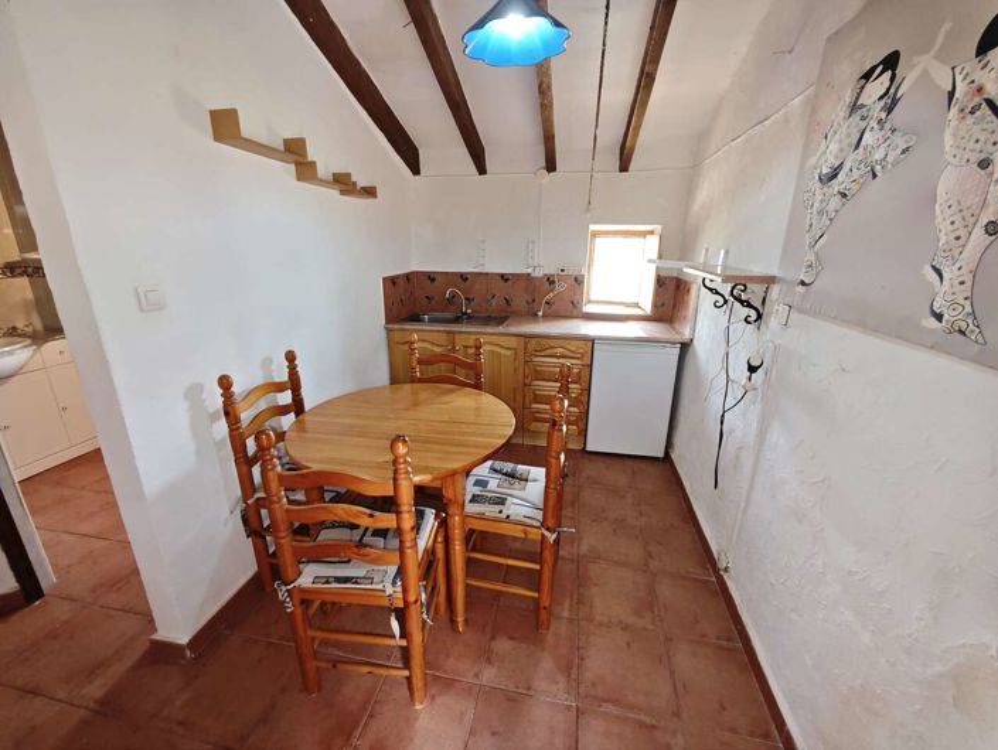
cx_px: 499
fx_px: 404
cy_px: 375
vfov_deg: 85.8
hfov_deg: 102.0
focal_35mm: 14
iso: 640
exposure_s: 1/33.3
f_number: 2.2
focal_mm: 2.16
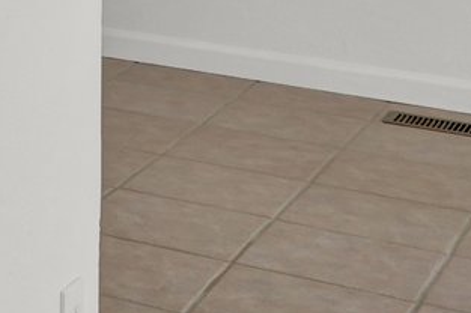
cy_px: -374
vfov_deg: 9.5
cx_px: -605
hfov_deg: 12.7
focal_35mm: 131
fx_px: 1712
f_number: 8
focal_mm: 20
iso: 400
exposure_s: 1/125
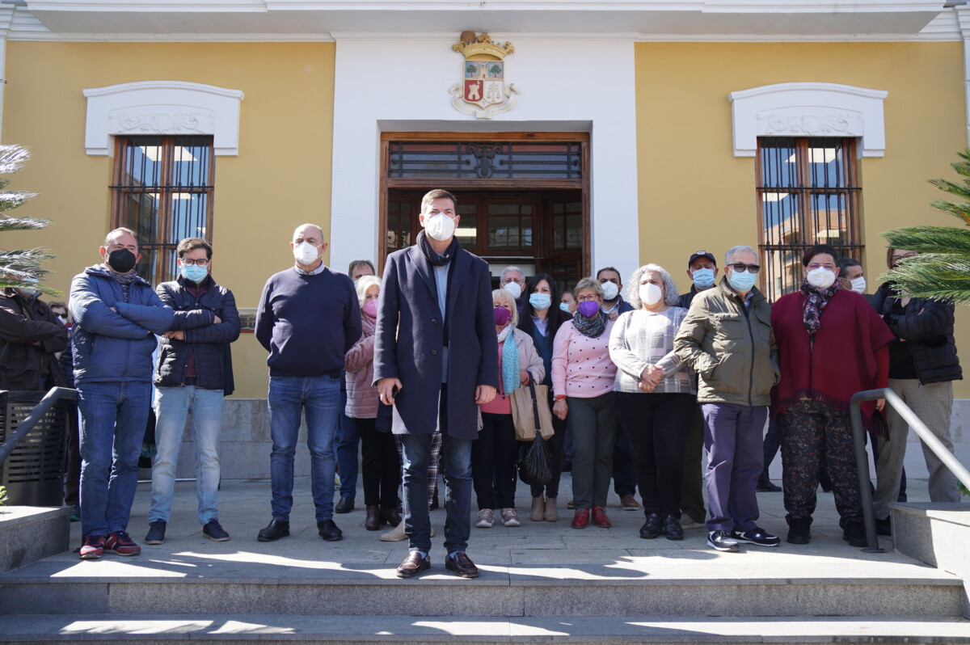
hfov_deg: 59.5
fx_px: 848
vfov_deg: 41.6
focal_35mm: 32
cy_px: 322
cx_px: 485
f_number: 4.5
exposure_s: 1/160
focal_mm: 21
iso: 100
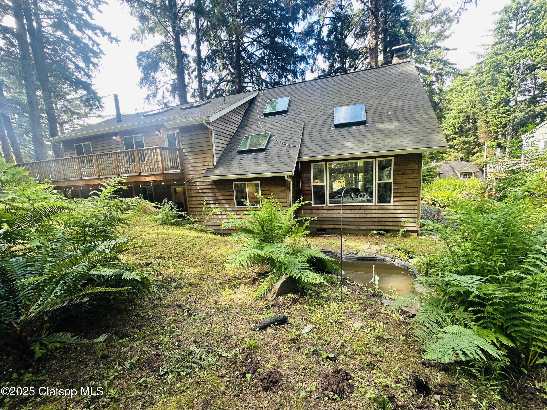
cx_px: 274
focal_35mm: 14
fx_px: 221
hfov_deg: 102.1
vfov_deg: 85.7
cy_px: 205
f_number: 2.2
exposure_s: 1/99
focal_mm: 2.22
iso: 64
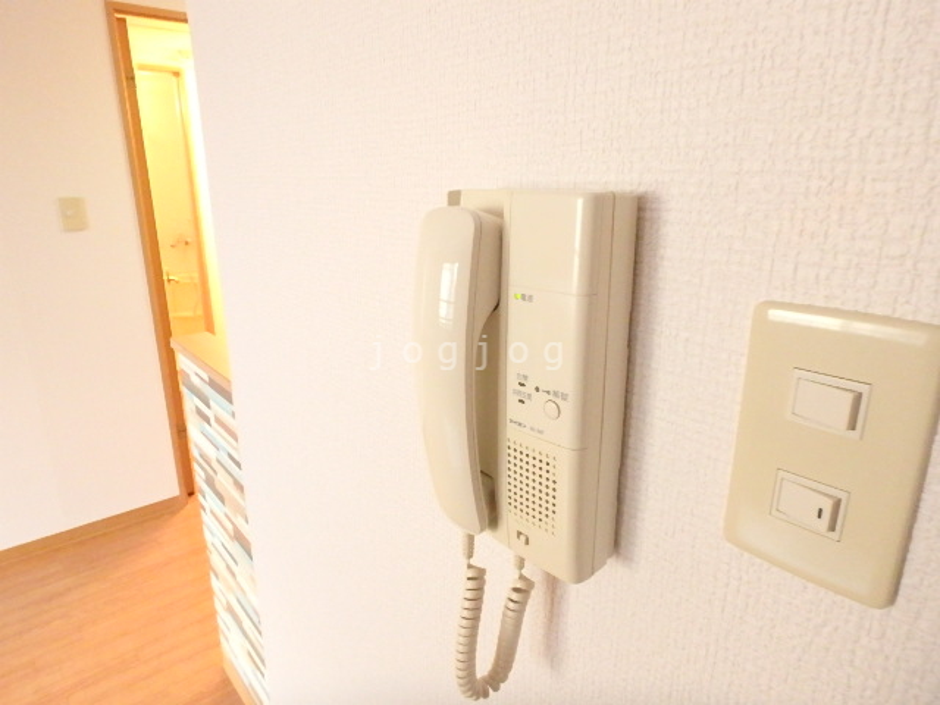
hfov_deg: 79.0
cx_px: 470
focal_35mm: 21
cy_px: 352
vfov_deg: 63.4
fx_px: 570
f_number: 3.5
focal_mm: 3.7
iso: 1250
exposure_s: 1/30
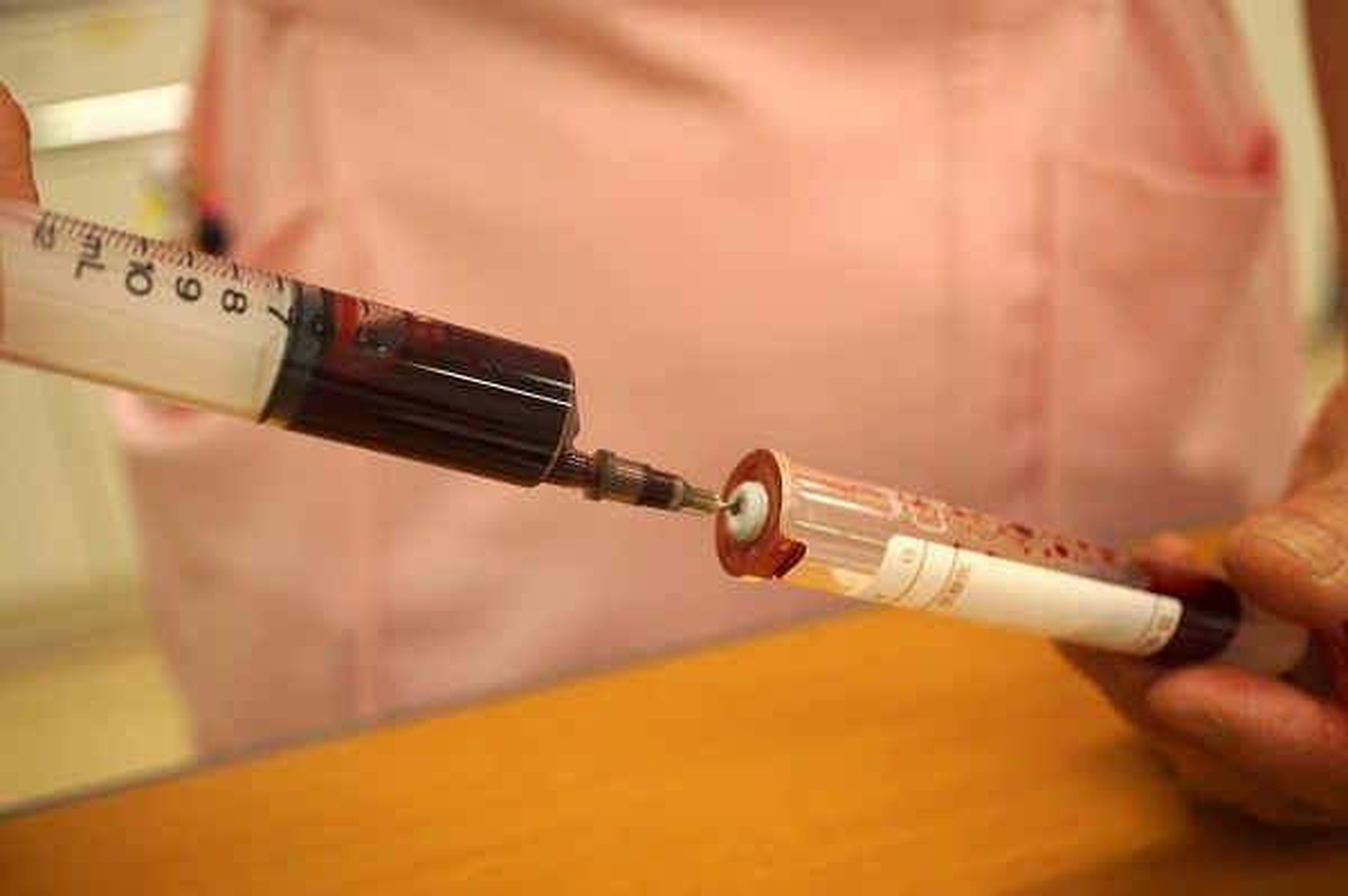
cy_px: 448
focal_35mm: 45
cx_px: 674
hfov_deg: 43.6
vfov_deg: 29.8
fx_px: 1684
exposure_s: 1/60
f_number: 4
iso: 125
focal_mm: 30
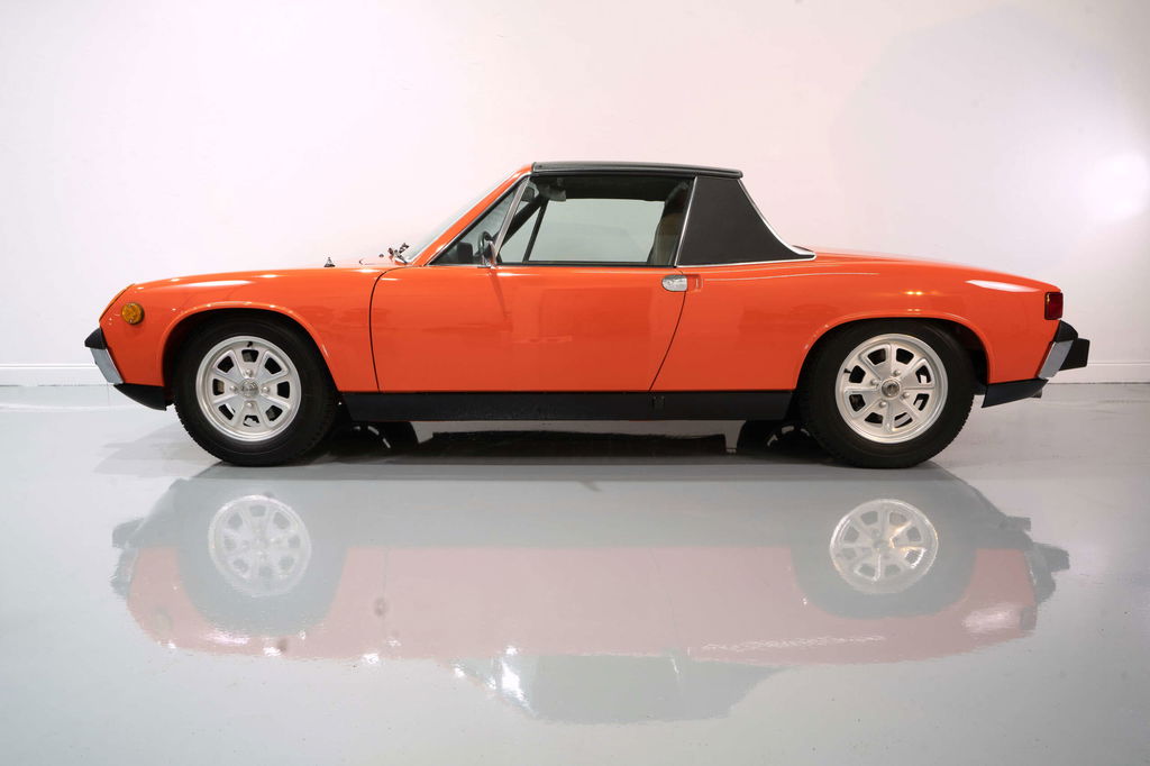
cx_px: 575
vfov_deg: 53.1
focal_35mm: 24
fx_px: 766
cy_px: 383
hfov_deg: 73.8
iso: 100
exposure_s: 1
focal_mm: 24
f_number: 11
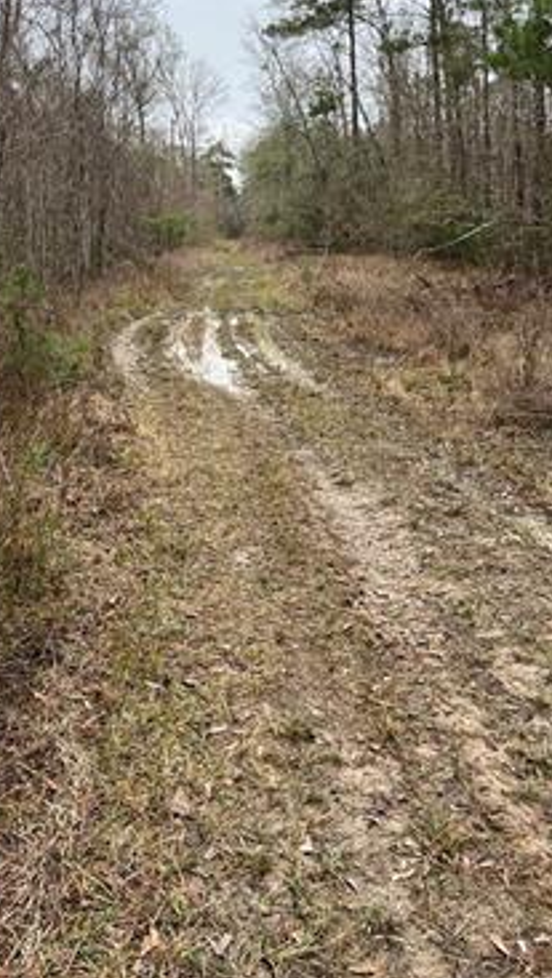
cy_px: 352
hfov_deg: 32.1
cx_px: 269
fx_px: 961
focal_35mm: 37
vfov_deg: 53.2
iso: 50
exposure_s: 1/400
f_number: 1.6
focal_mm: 5.1
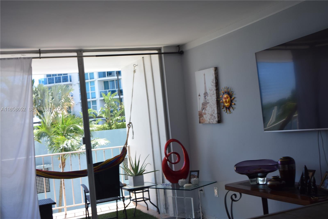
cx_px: 164
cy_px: 110
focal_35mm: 46
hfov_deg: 42.3
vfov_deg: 28.9
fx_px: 424
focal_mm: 31
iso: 400
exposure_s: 1/200
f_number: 7.1
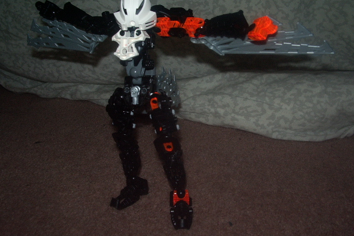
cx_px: 176
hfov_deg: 51.9
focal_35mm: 37
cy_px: 115
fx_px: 364
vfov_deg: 35.9
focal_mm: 5.8
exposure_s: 1/40
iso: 100
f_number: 4.3
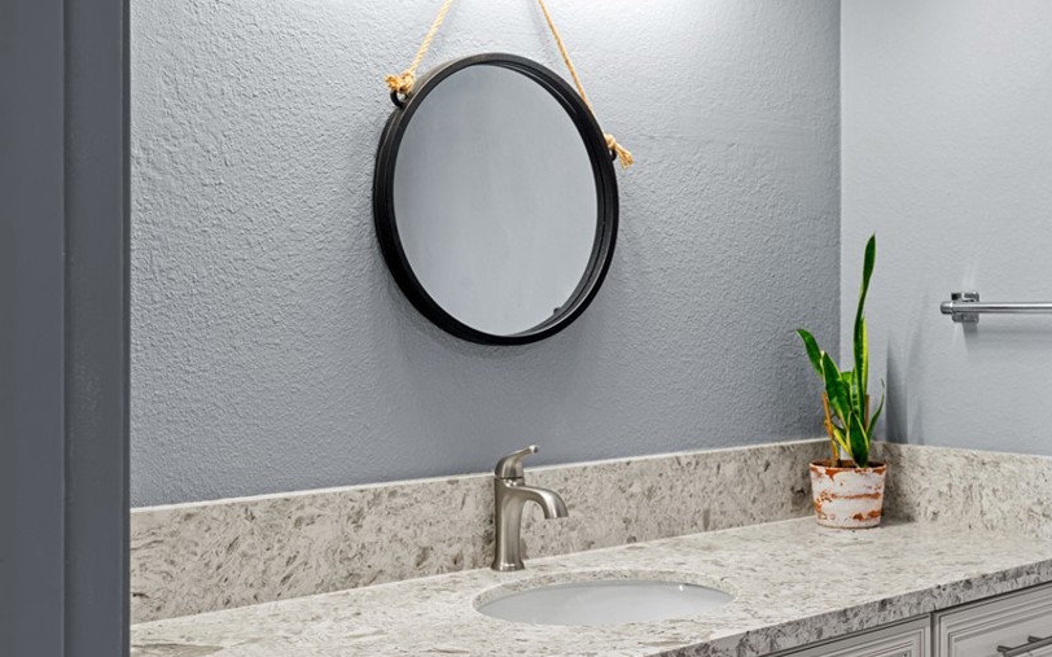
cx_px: 637
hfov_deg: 44.1
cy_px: 421
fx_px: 1290
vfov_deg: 28.4
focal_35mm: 45
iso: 100
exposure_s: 1/4
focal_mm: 35
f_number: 7.1
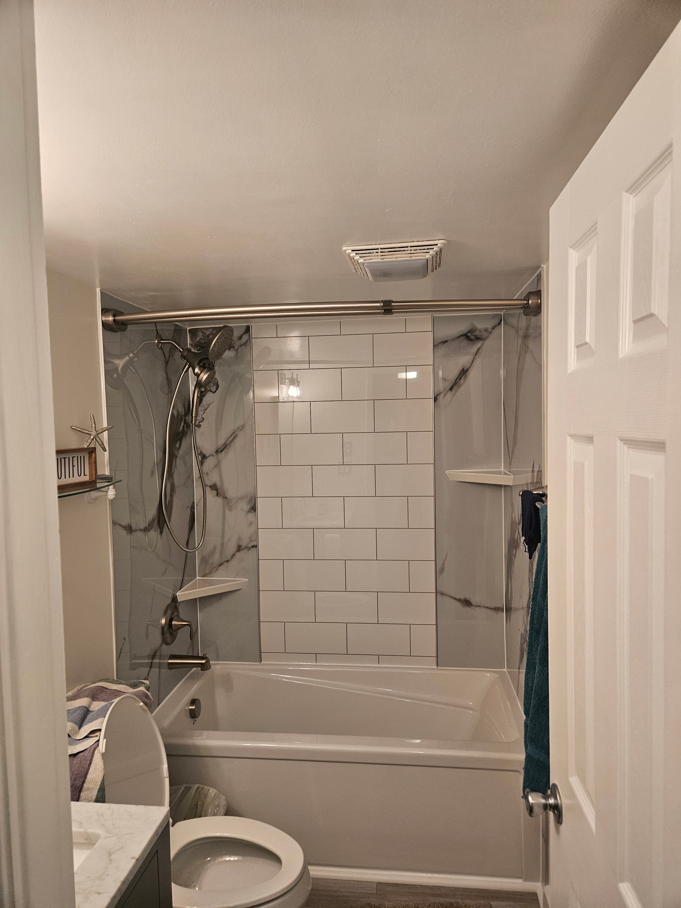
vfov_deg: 73.9
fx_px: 603
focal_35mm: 23
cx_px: 340
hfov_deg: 58.9
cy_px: 454
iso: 160
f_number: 1.8
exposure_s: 1/120
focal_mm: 5.4
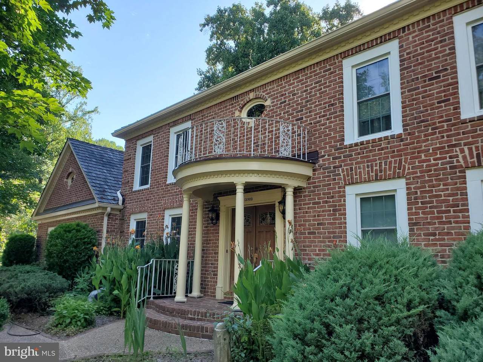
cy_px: 181
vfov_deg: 53.1
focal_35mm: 26
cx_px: 242
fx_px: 363
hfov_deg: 67.3
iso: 50
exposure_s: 1/287
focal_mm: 4.3
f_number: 2.4
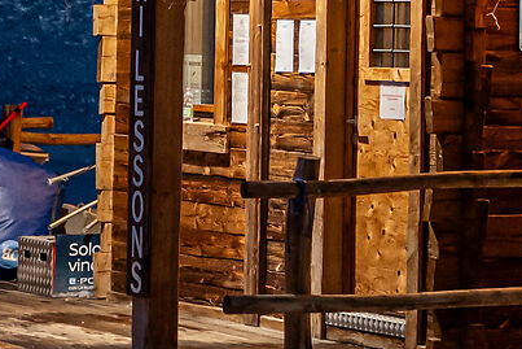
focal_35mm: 238
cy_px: -250
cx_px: 416
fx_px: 3452
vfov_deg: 5.7
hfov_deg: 8.6
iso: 1400
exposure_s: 1/50
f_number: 2
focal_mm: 40
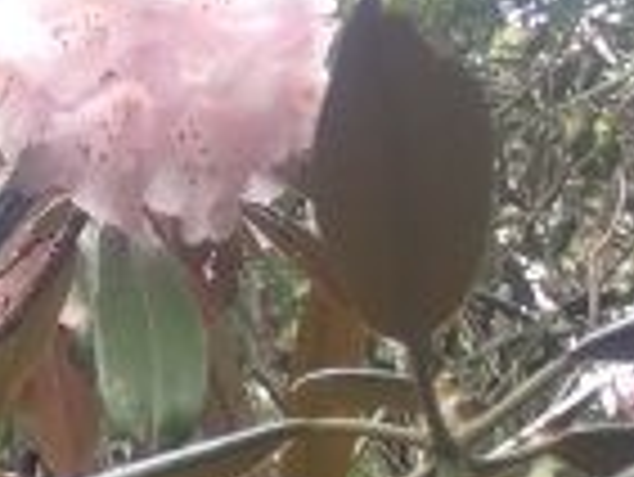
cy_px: 508
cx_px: -301
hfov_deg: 11.9
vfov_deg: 9.3
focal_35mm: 159
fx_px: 2915
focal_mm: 9.01
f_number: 3.2
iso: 100
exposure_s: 1/160
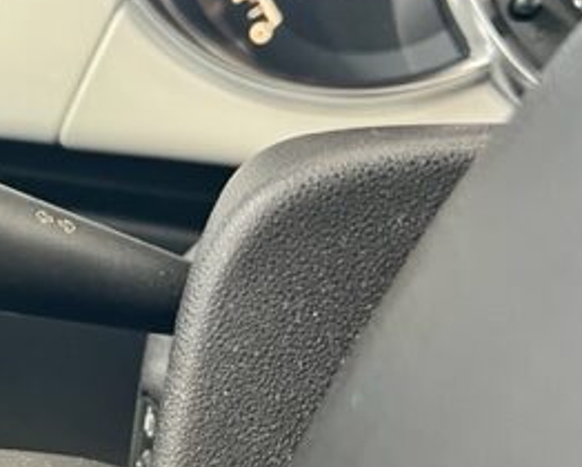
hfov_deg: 27.5
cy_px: 322
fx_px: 1069
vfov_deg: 24.5
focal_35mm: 62
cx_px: -80
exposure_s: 1/50
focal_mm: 5.7
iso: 250
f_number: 1.5
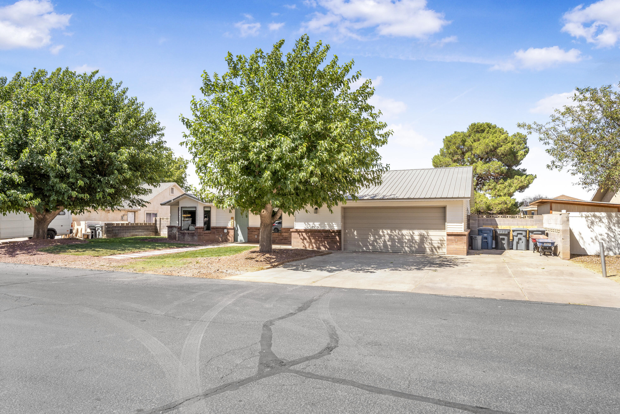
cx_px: 310
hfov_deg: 78.6
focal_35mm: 22
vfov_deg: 57.2
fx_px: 379
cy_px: 207
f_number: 9
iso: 250
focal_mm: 22
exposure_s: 1/400
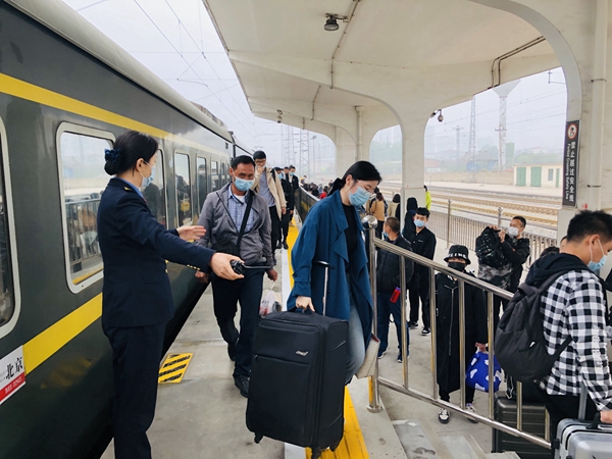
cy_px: 230
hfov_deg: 63.4
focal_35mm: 28
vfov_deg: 49.7
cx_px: 306
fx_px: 495
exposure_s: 1/120
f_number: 1.8
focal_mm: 4
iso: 40
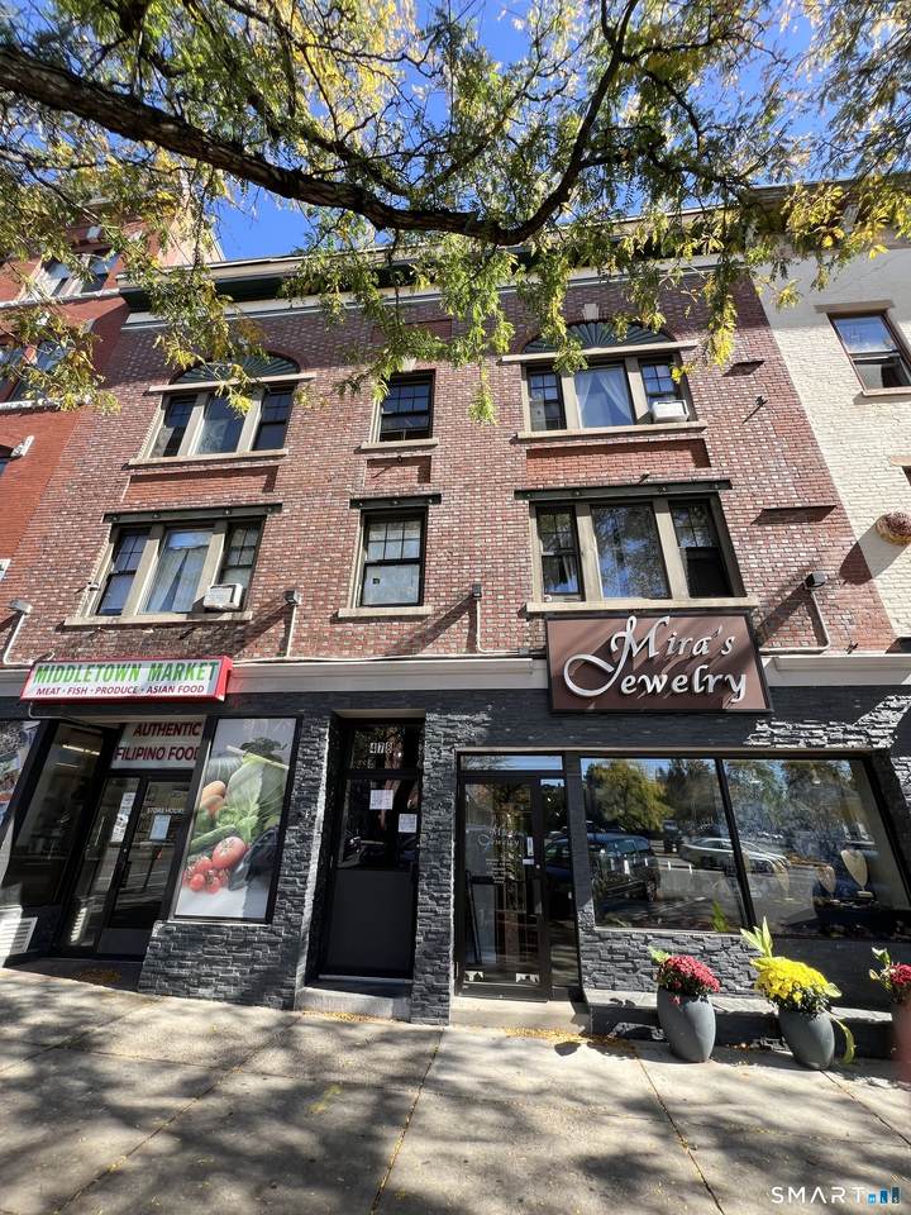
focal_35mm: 13
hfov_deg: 89.9
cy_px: 608
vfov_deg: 106.2
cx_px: 456
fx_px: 456
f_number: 1.8
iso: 32
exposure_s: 1/311
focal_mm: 1.57
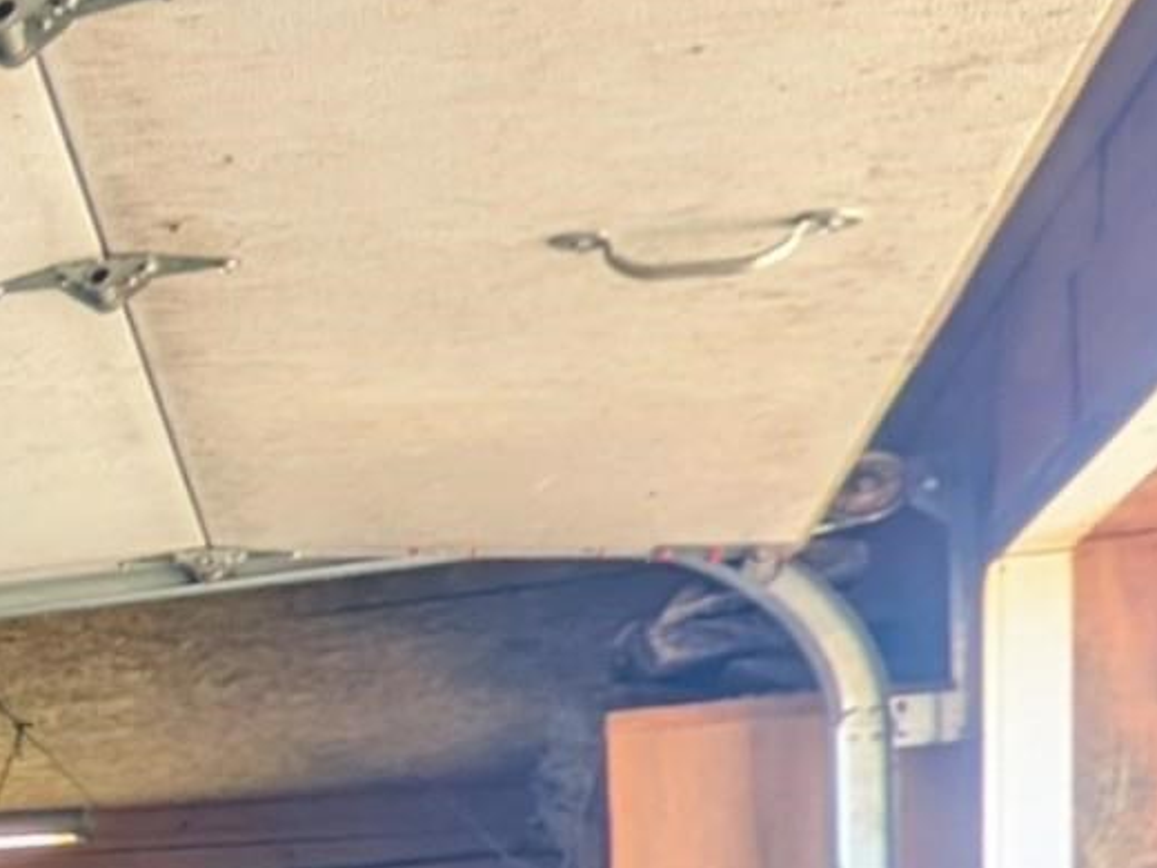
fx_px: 1905
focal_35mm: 57
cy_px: 1127
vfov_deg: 22.9
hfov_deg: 16.2
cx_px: -1499
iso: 85
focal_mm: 2.02
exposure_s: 1/265
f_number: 1.7
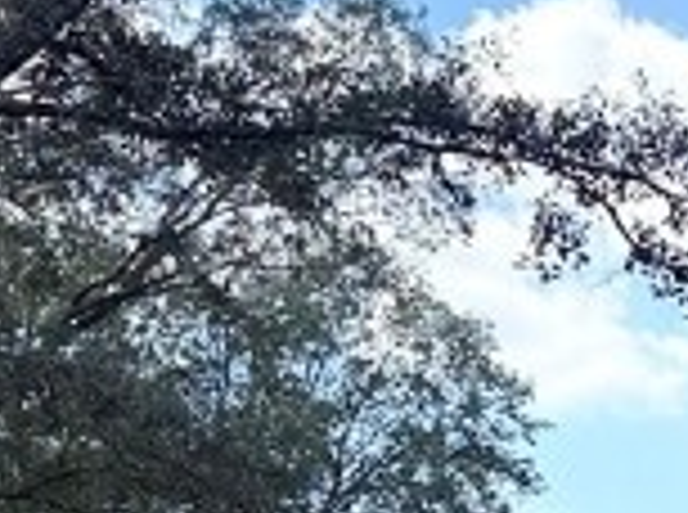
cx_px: 1403
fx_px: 3192
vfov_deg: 8.9
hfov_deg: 11.1
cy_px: 810
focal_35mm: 161
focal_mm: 6.76
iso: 100
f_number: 1.78
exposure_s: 1/2703
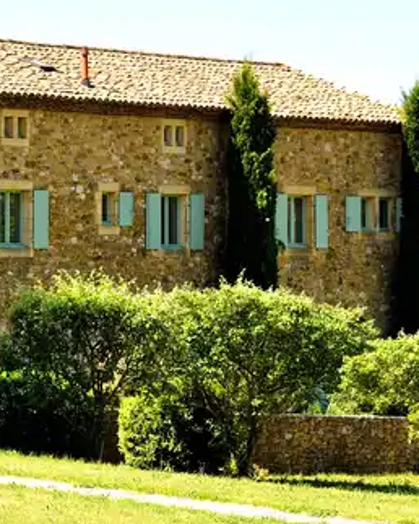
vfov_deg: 11.1
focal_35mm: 173
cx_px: -278
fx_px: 2679
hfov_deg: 8.7
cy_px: 134
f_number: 11
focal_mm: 58
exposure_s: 1/250
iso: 320
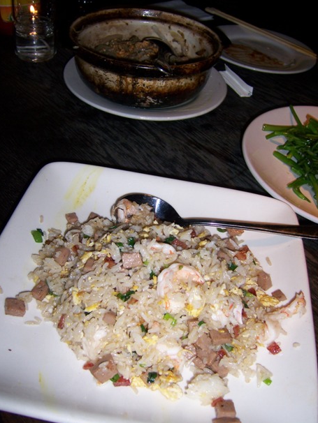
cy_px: 209
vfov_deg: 49.0
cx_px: 161
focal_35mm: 38
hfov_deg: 37.7
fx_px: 465
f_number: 2.8
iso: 100
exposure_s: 1/60
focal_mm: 6
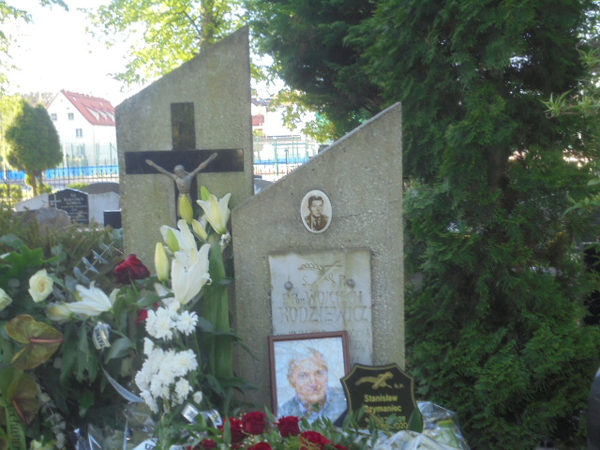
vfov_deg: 29.7
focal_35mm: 49
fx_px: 849
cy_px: 225
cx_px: 300
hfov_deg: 38.9
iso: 100
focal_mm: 8.9
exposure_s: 1/30
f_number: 4.8
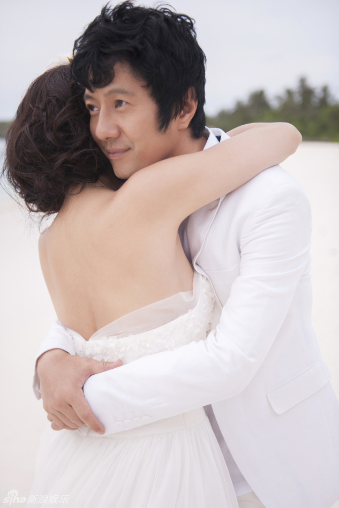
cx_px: 170
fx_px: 678
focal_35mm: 48
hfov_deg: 28.1
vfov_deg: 41.1
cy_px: 254
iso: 320
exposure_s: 1/160
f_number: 2.8
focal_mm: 48
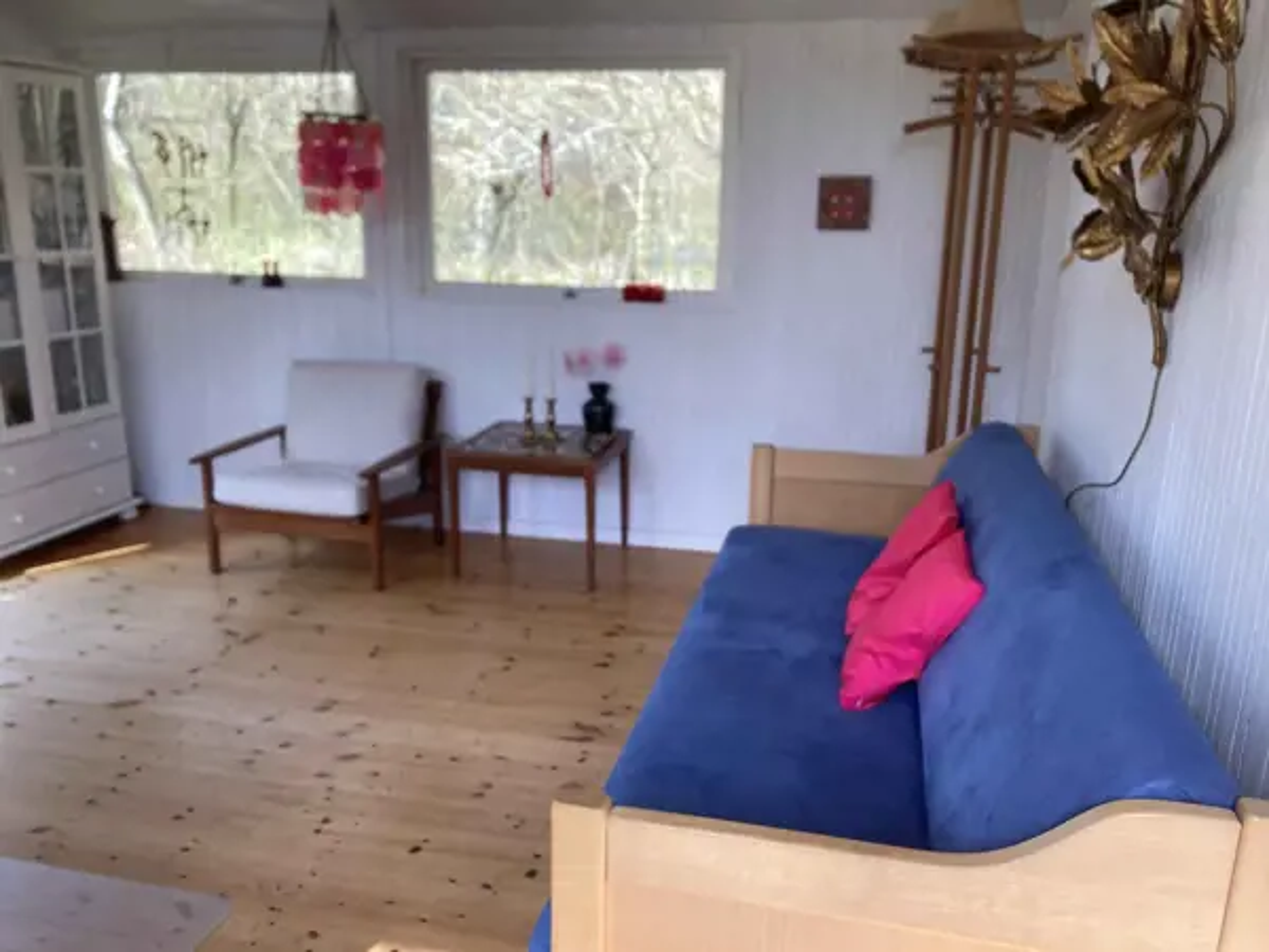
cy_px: 476
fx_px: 1026
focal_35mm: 28
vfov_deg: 49.7
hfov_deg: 63.4
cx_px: 634
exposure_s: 1/121
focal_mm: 3.99
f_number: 1.8
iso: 25
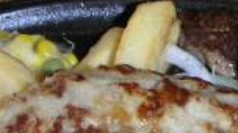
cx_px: 215
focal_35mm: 112
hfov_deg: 18.8
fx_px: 706
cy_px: 115
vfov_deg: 10.7
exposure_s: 1/45
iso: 200
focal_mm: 4.8
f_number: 6.7
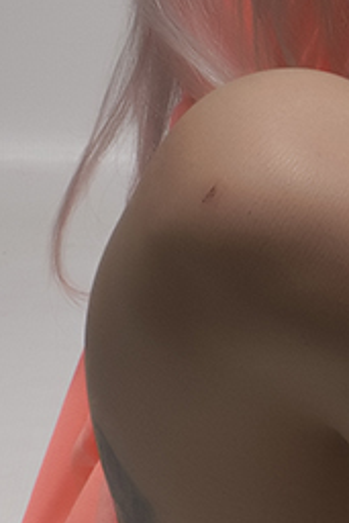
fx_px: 7495
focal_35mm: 516
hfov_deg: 2.6
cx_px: 852
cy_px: 121
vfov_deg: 4.0
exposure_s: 1/100
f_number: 14
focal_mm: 55
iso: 200
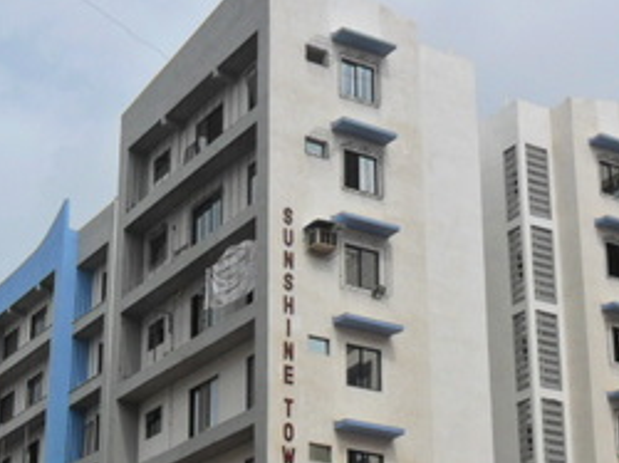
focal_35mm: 82
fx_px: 1465
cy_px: 371
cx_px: 258
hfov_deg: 23.8
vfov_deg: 17.8
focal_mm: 5.7
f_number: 9.4
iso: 100
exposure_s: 1/250
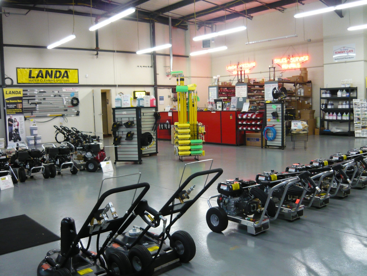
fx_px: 350
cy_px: 138
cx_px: 184
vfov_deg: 42.9
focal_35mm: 33
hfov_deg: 55.4
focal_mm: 5.5
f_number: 2.8
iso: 320
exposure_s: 1/30
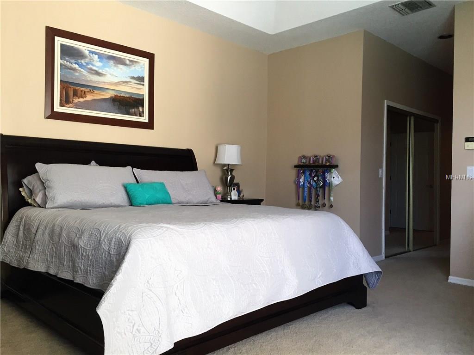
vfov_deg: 48.2
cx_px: 237
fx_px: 397
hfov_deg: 61.7
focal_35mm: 29
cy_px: 178
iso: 40
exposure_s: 1/30
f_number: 2.2
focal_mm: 4.15
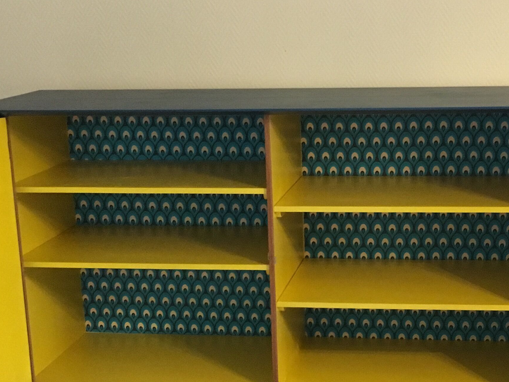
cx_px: 339
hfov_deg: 28.4
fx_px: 1000
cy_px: 276
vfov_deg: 21.5
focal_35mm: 68
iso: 250
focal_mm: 4.15
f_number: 2.2
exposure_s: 1/17
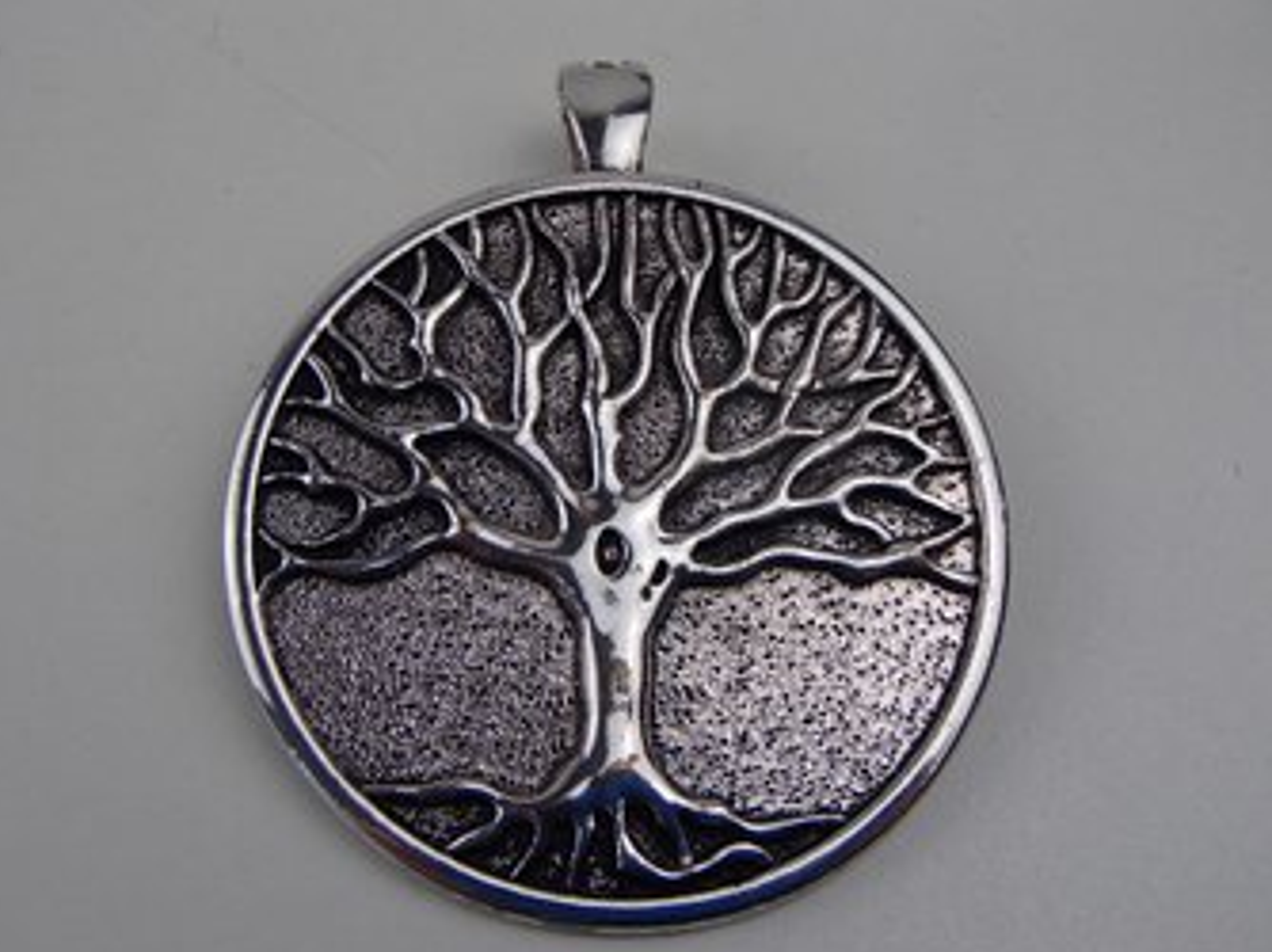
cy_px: 486
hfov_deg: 49.0
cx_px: 623
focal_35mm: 38
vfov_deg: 37.7
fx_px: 1395
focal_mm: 6.64
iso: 125
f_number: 4.7
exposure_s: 1/160
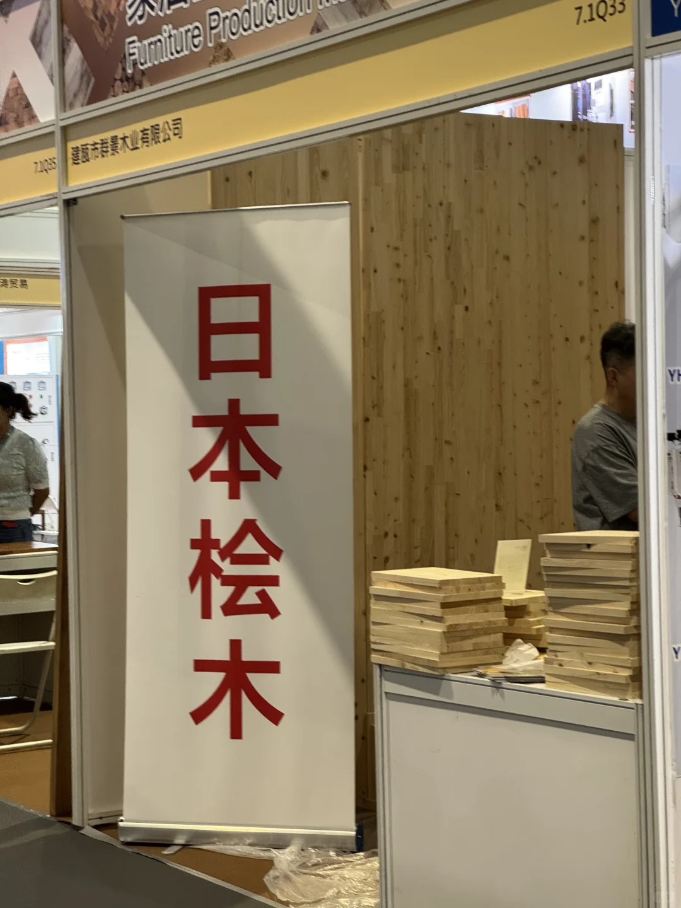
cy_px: 454
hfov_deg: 19.1
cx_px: 340
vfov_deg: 25.3
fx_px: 2020
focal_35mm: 77
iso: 250
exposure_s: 1/50
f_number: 2.8
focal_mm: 9
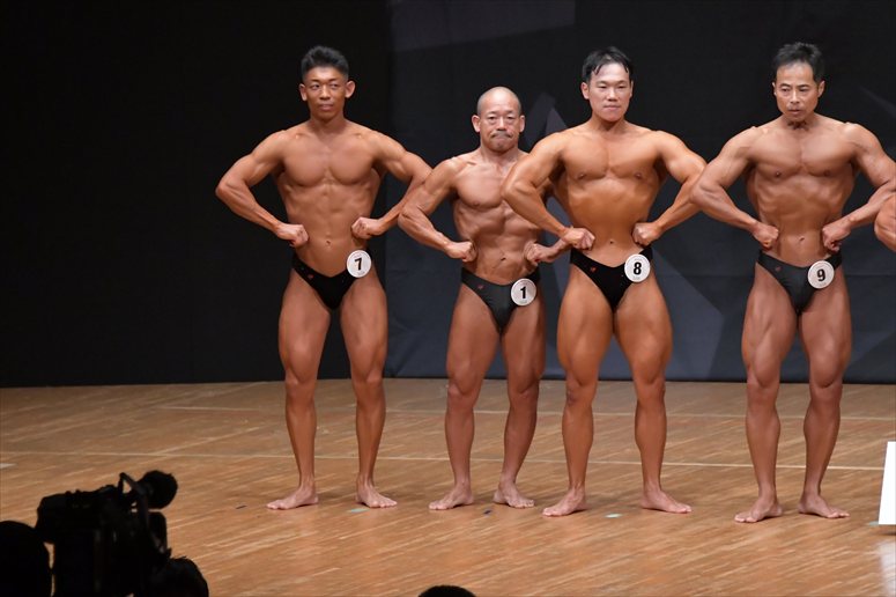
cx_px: 448
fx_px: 6717
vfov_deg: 5.1
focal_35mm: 270
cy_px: 298
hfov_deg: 7.6
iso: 6400
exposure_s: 1/400
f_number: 5.6
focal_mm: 180
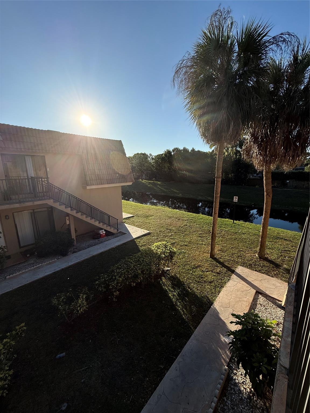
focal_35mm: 14
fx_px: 167
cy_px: 206
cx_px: 155
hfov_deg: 85.7
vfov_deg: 102.1
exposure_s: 1/2320
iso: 64
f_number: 2.2
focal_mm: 2.22
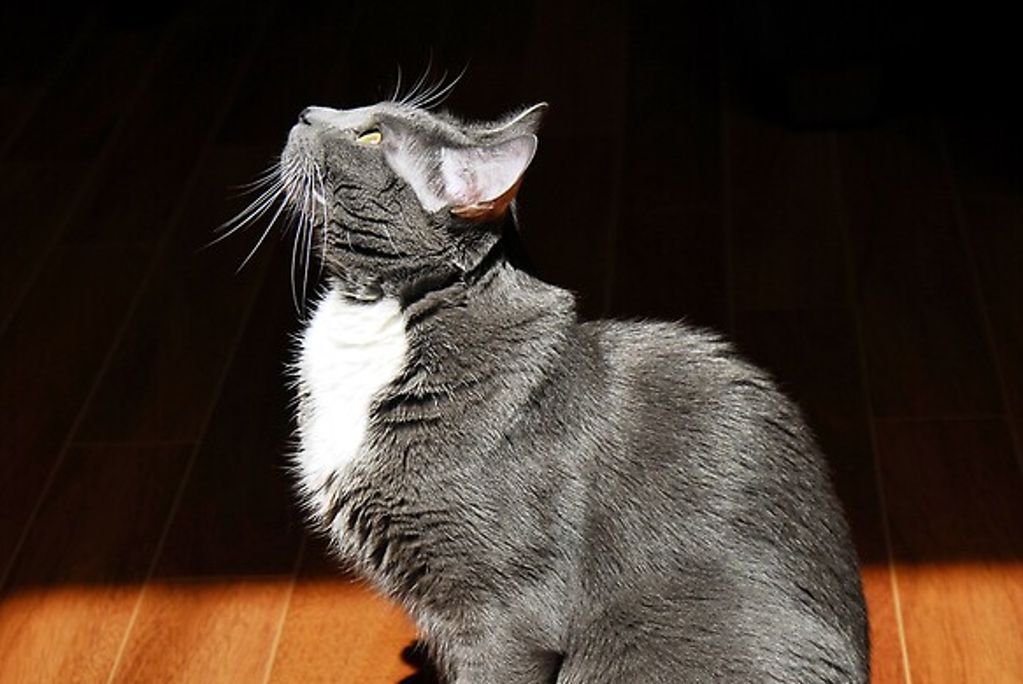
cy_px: 429
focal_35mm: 144
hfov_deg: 14.2
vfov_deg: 9.5
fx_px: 4096
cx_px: 418
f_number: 5.6
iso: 100
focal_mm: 70
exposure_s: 1/125
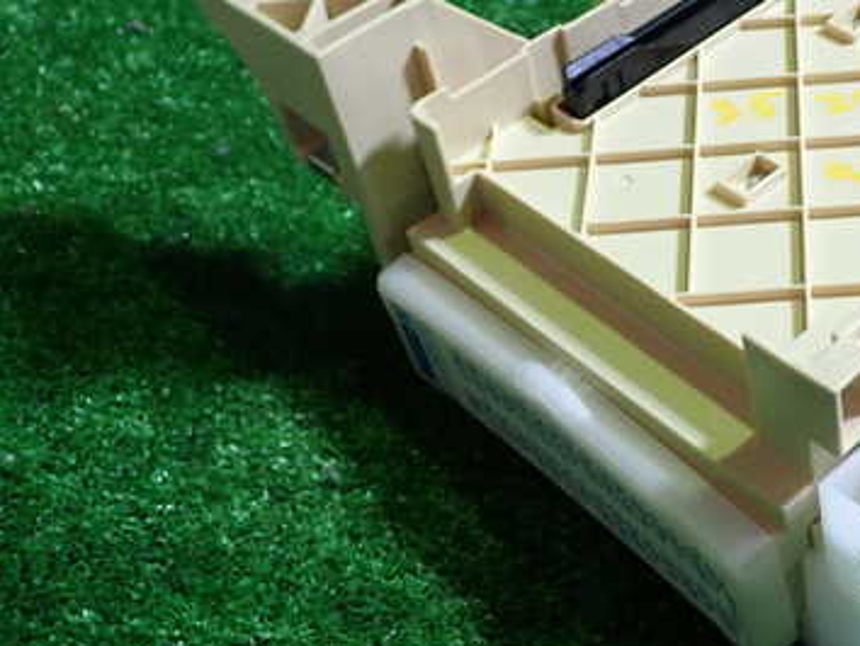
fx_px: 1517
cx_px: 726
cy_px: 236
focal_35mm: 61
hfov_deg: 30.6
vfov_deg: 24.0
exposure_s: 1/50
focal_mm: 6.37
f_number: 2.5
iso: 200
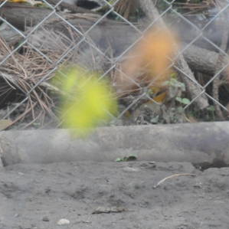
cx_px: -263
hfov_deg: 0.9
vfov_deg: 0.9
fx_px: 15298
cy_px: -28
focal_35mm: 2044
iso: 1000
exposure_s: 1/160
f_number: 5.6
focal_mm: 300
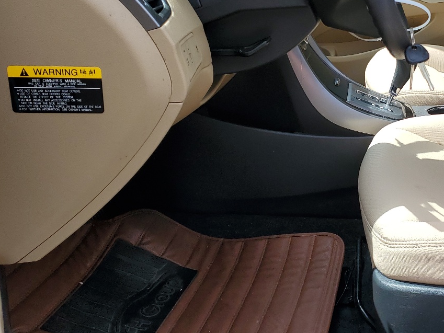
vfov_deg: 29.4
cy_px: 98
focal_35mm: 49
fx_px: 629
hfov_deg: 37.2
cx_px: 371
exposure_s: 1/1250
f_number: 1.5
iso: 50
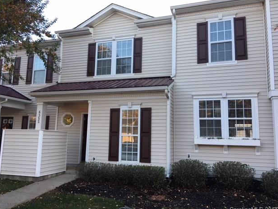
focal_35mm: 30
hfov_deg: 60.0
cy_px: 106
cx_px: 137
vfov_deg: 46.8
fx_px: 241
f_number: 2.2
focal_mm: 4.15
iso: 40
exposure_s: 1/120
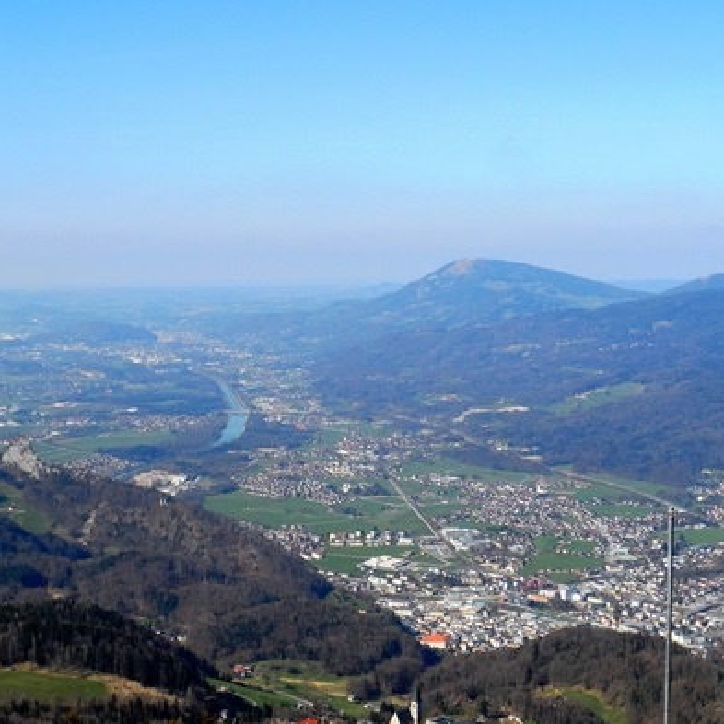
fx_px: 1656
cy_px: 400
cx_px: 298
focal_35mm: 70
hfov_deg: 24.6
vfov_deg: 24.6
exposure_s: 1/350
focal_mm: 8.7
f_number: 5.6
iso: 80
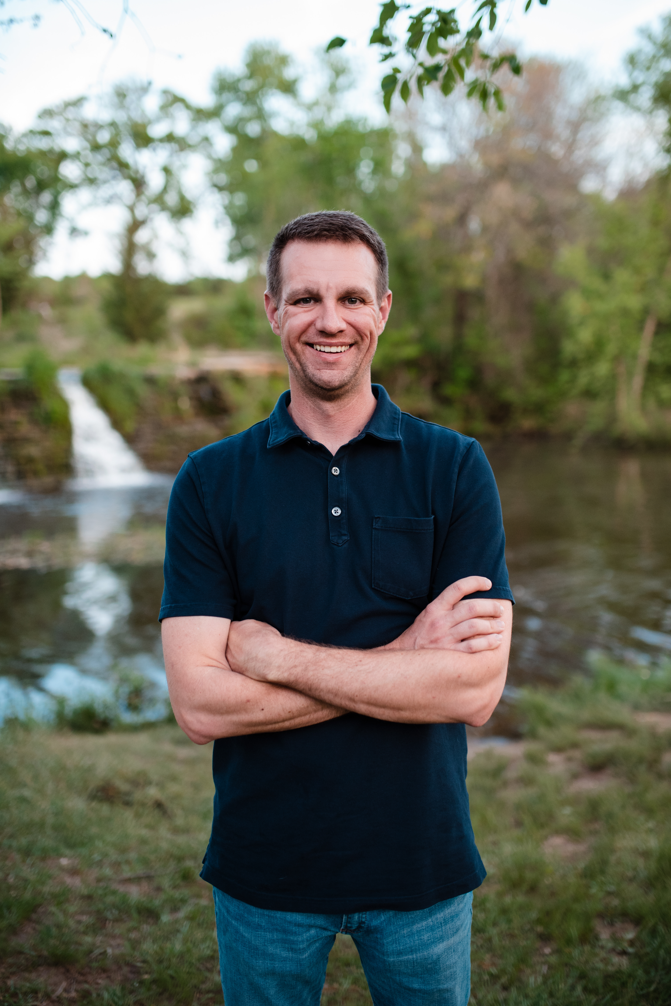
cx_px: 345
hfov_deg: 36.9
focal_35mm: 36
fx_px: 1006
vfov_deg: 53.1
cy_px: 499
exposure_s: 1/640
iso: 800
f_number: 1.8
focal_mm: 35
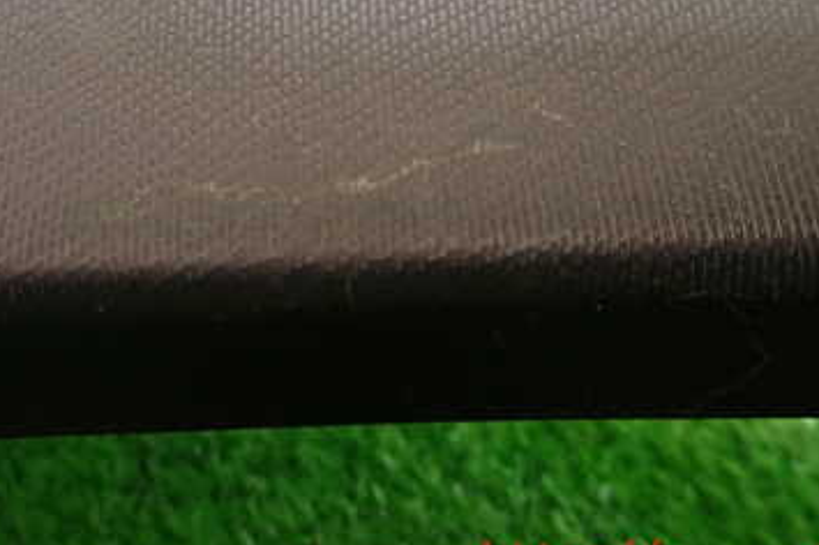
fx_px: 1000
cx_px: 311
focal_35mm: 44
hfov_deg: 44.2
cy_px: 74
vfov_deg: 29.4
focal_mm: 4.5
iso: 640
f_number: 2
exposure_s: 1/30
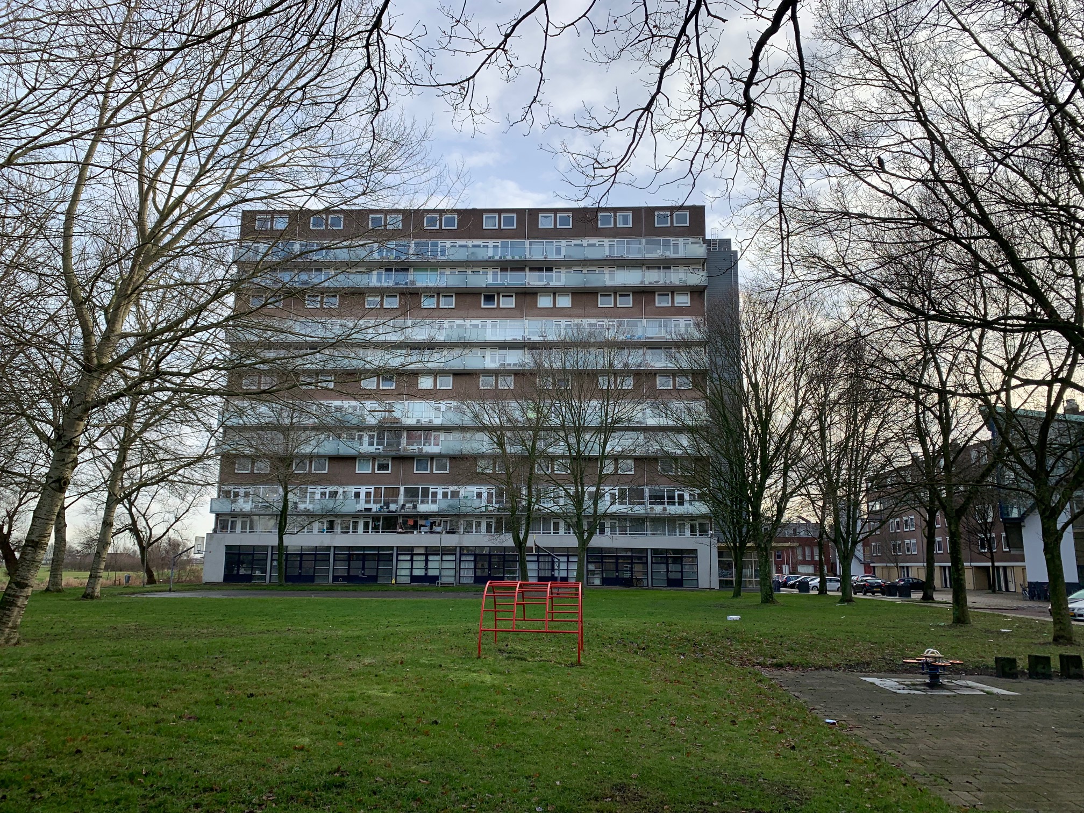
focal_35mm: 26
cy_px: 406
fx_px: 814
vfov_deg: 53.1
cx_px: 542
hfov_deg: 67.3
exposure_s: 1/692
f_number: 1.8
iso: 25
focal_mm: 4.25
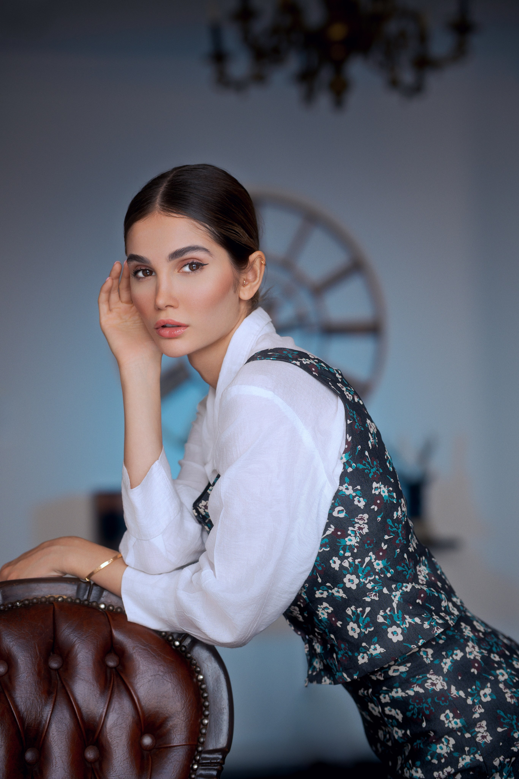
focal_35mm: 85
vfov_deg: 23.9
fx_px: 1838
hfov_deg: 16.1
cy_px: 390
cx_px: 260
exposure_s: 1/250
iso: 250
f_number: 2.8
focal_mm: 85
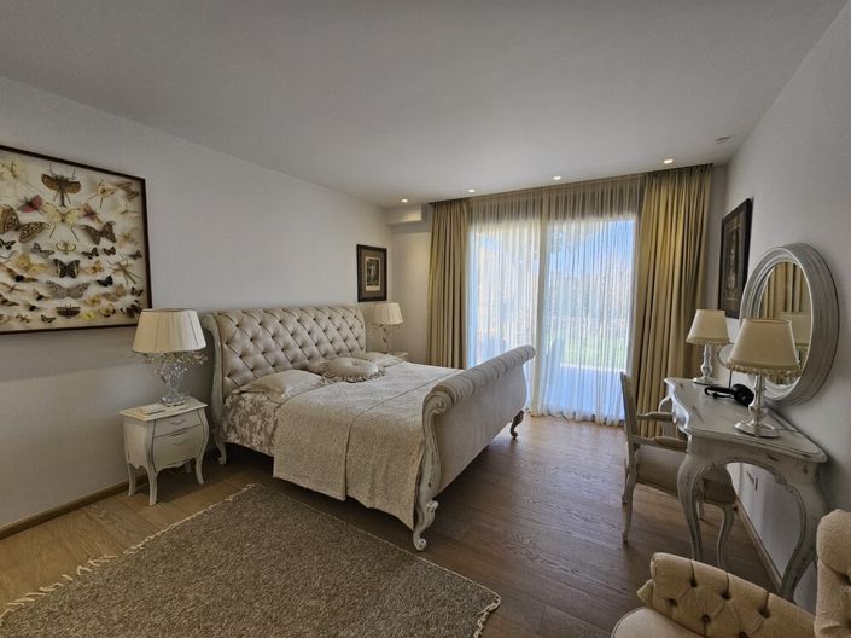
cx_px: 426
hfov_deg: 106.2
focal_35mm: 13
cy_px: 319
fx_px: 319
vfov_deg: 89.9
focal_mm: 2.2
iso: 80
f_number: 2.2
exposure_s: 1/71
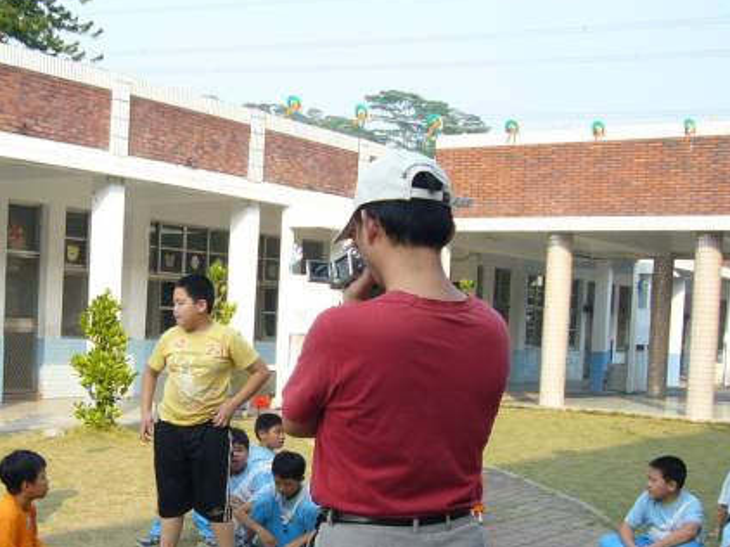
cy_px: 412
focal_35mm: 55
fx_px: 1159
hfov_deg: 34.1
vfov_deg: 26.2
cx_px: 164
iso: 100
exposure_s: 1/125
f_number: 5.6
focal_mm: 4.6
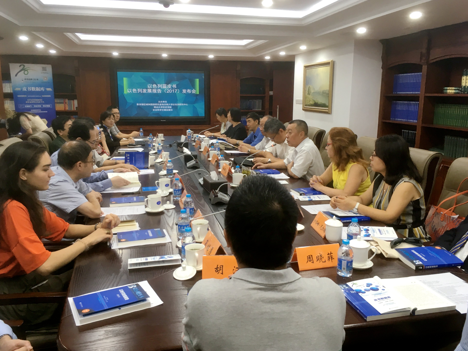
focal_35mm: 29
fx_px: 392
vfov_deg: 48.2
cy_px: 176
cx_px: 234
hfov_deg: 61.7
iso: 64
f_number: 2.2
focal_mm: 4.15
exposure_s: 1/33
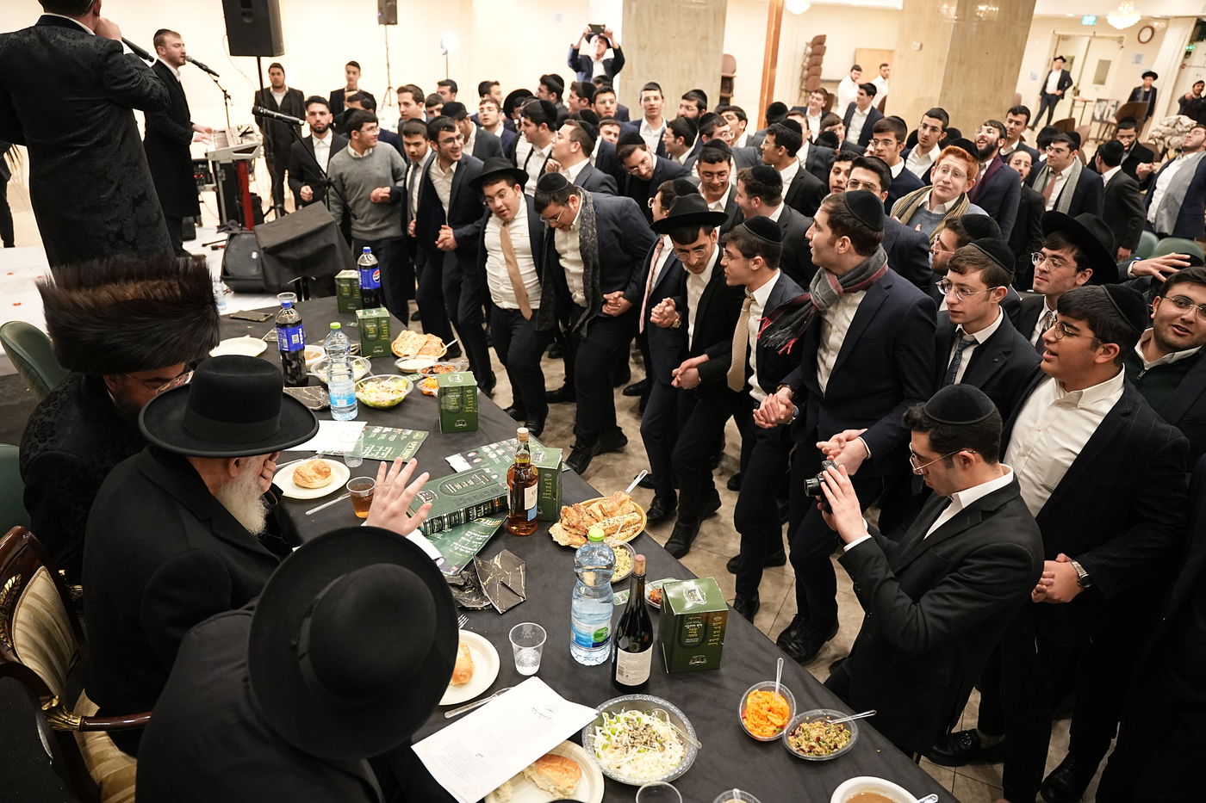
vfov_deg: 53.1
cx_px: 603
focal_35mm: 24
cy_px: 402
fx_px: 804
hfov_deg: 73.8
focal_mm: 24
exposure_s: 1/320
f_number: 2.8
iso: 4000
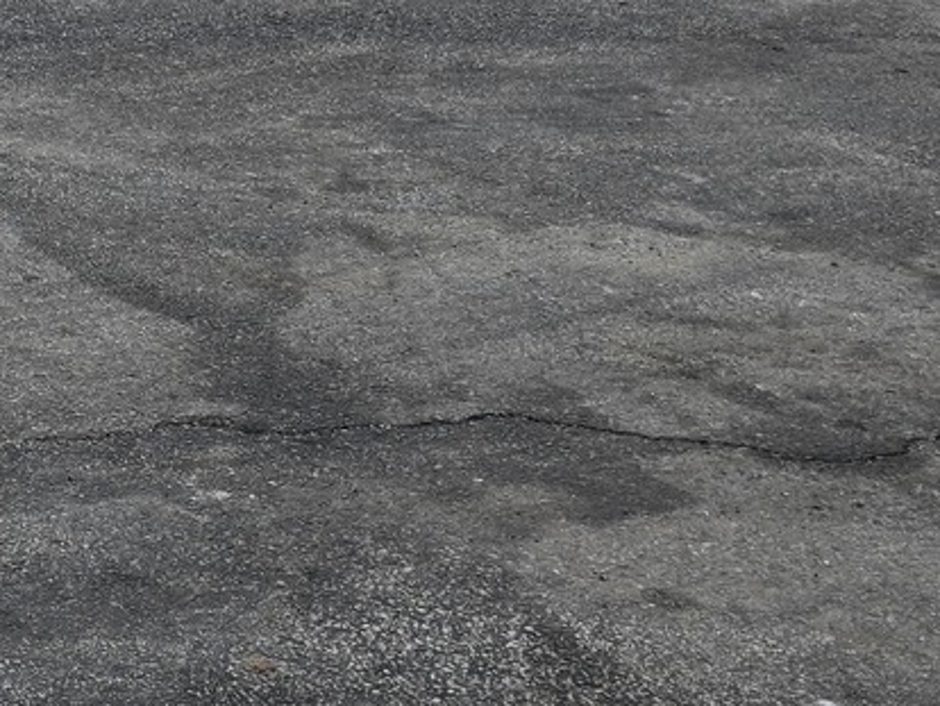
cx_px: -559
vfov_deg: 16.6
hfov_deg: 20.2
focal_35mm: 80
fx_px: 2174
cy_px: -384
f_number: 1.7
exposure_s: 1/291
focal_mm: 6.3
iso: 12
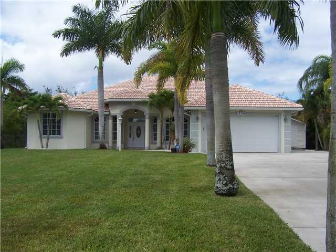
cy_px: 126
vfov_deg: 37.7
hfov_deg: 49.0
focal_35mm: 38
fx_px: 369
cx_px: 168
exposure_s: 1/750
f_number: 4
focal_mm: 6.3
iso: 80
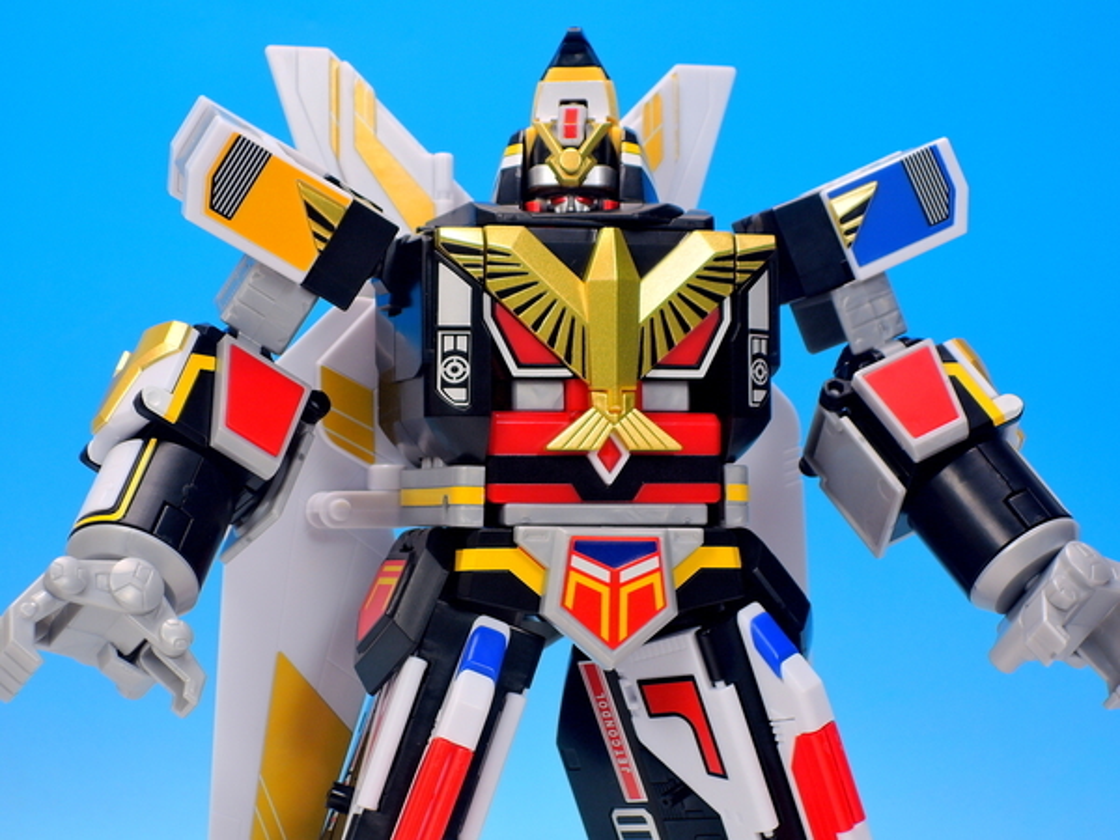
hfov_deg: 18.7
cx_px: 560
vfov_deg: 14.1
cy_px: 420
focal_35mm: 105
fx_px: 3397
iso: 80
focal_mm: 22.4
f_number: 5.8
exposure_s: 1/1.6
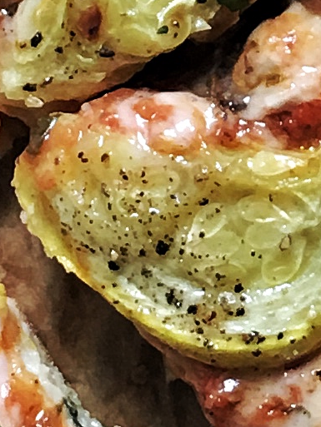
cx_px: 401
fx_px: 2818
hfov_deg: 6.5
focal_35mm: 228
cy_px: -295
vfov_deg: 8.4
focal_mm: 4.15
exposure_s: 1/15
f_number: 2.2
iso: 25
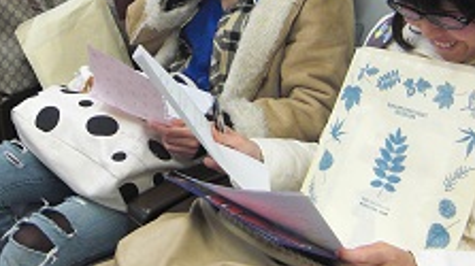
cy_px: 44
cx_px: 151
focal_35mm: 60
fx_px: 755
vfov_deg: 19.7
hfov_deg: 34.5
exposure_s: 1/80
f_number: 2.6
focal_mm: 4.9
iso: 200
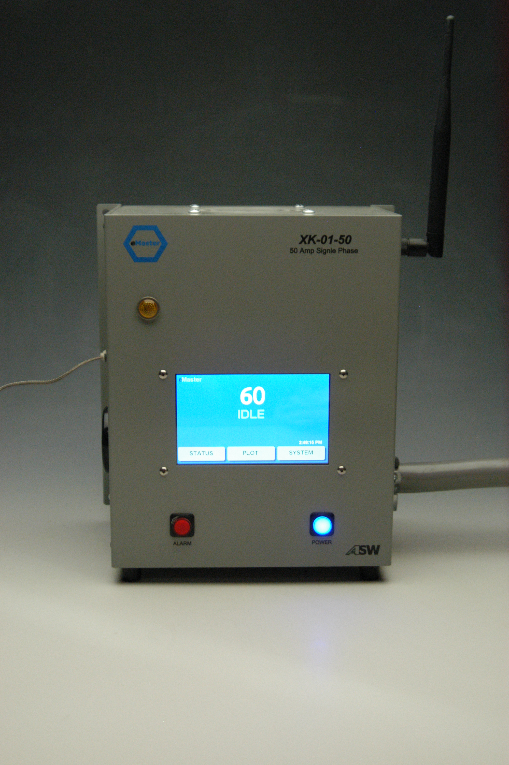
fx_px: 1785
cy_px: 382
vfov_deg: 24.2
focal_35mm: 84
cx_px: 254
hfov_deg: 16.2
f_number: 16
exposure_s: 1/80
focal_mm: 56
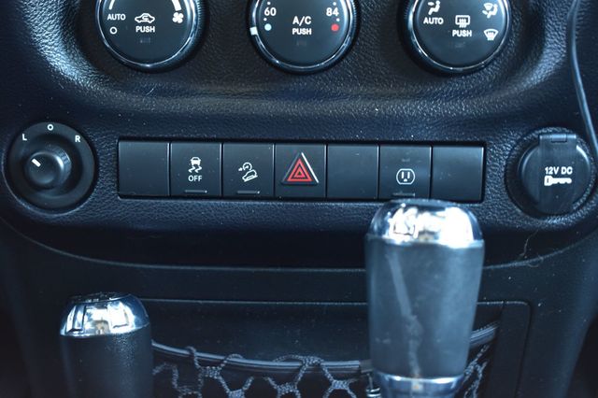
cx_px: 299
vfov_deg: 20.1
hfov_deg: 29.9
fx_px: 1121
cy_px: 199
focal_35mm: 68
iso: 1600
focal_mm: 45
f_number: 5
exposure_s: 1/3
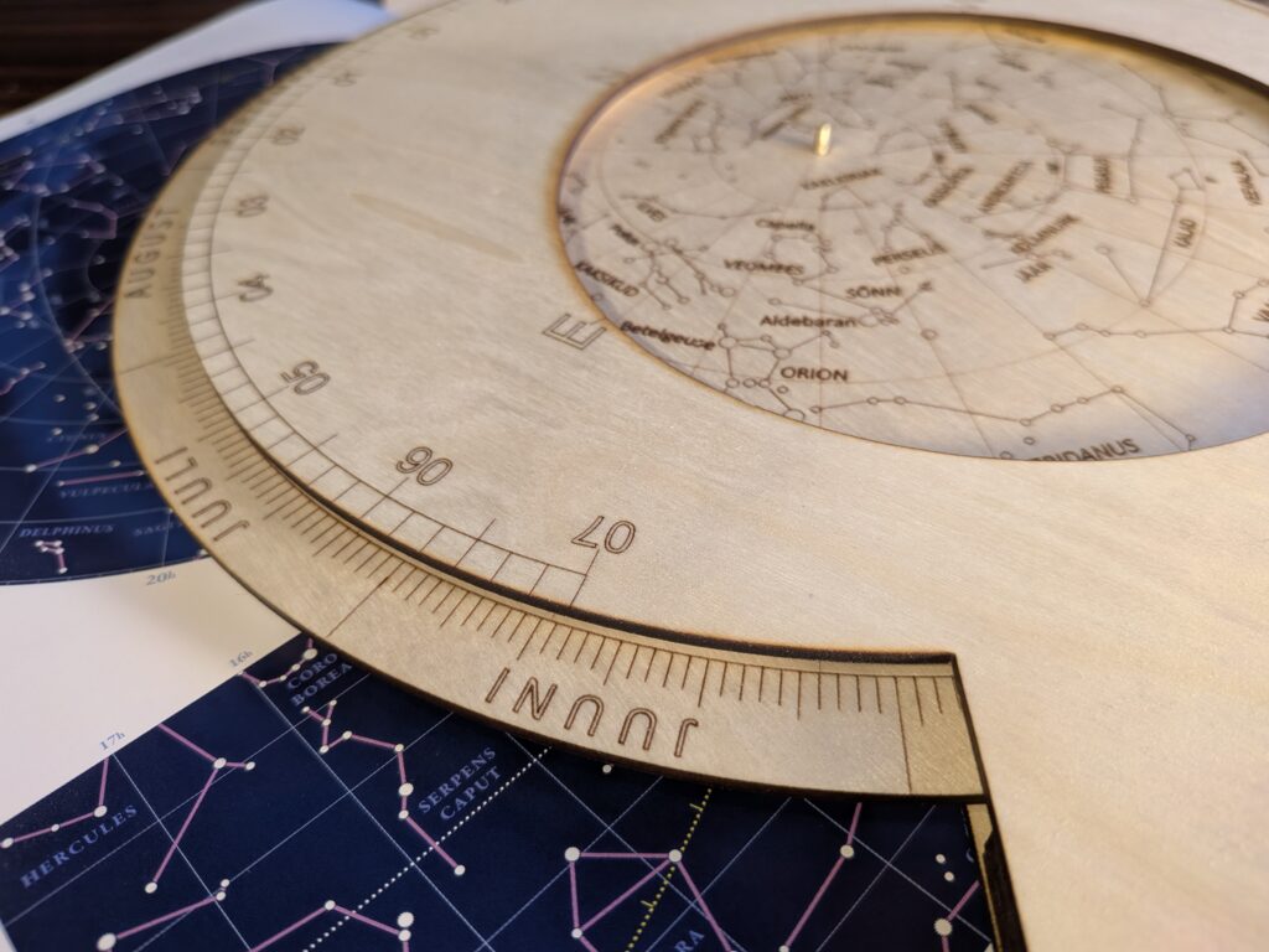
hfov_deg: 71.6
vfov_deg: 56.8
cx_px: 634
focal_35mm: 24
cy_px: 476
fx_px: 880
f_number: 1.7
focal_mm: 4.53
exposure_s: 1/25
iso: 95
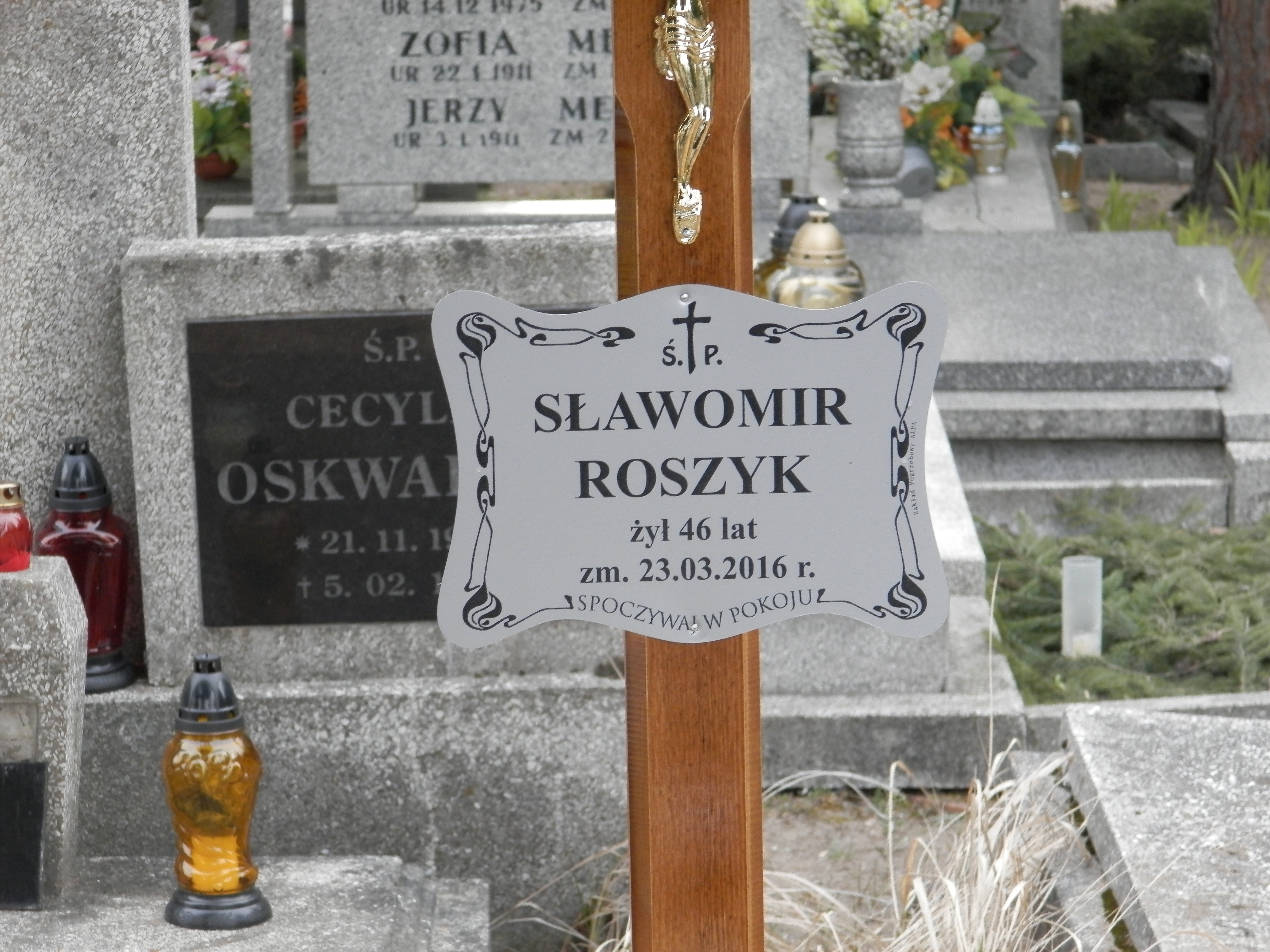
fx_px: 4843
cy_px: 476
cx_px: 635
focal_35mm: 132
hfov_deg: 14.9
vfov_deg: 11.2
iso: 200
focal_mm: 23.6
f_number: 4.7
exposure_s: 1/30
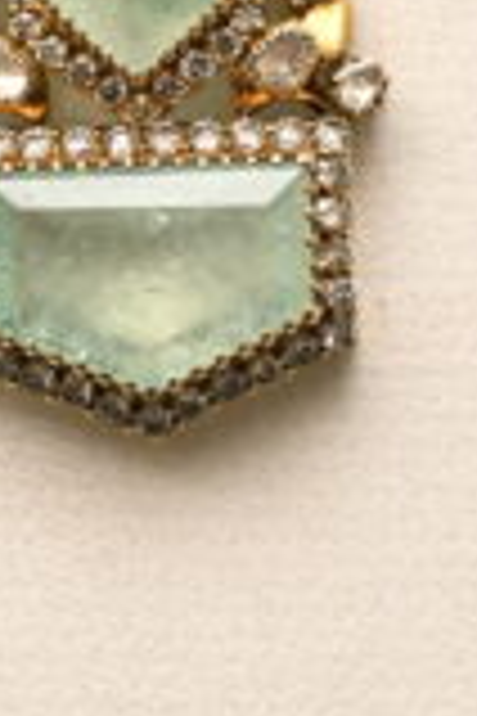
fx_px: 7393
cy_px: -126
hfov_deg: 3.7
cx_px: 198
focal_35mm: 372
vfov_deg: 5.5
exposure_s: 1/200
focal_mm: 63
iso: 320
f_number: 4
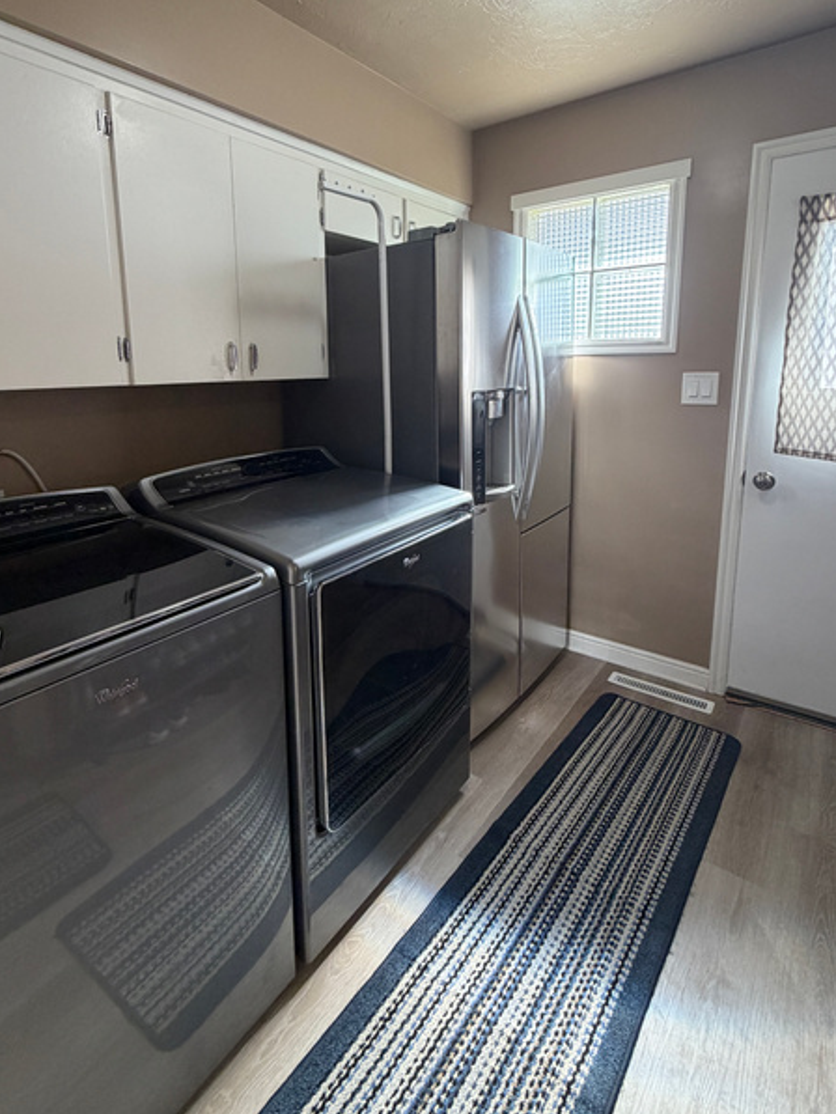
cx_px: 384
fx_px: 579
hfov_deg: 71.5
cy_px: 463
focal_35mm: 18
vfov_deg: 87.0
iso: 200
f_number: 2.2
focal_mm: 2.22
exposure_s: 1/120
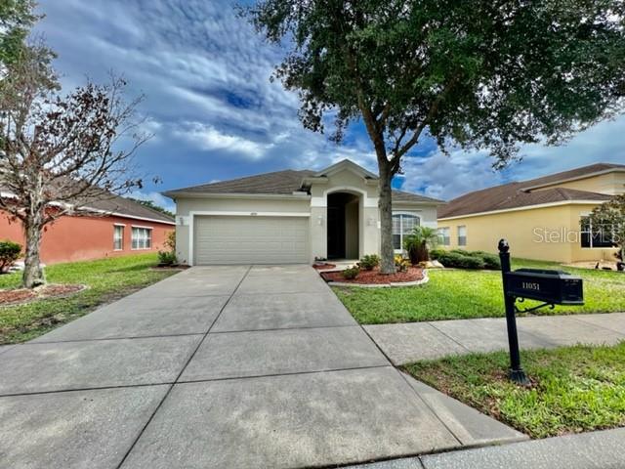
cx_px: 312
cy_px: 234
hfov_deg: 106.2
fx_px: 235
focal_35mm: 13
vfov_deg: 89.9
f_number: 1.8
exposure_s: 1/1393
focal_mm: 1.57
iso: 32
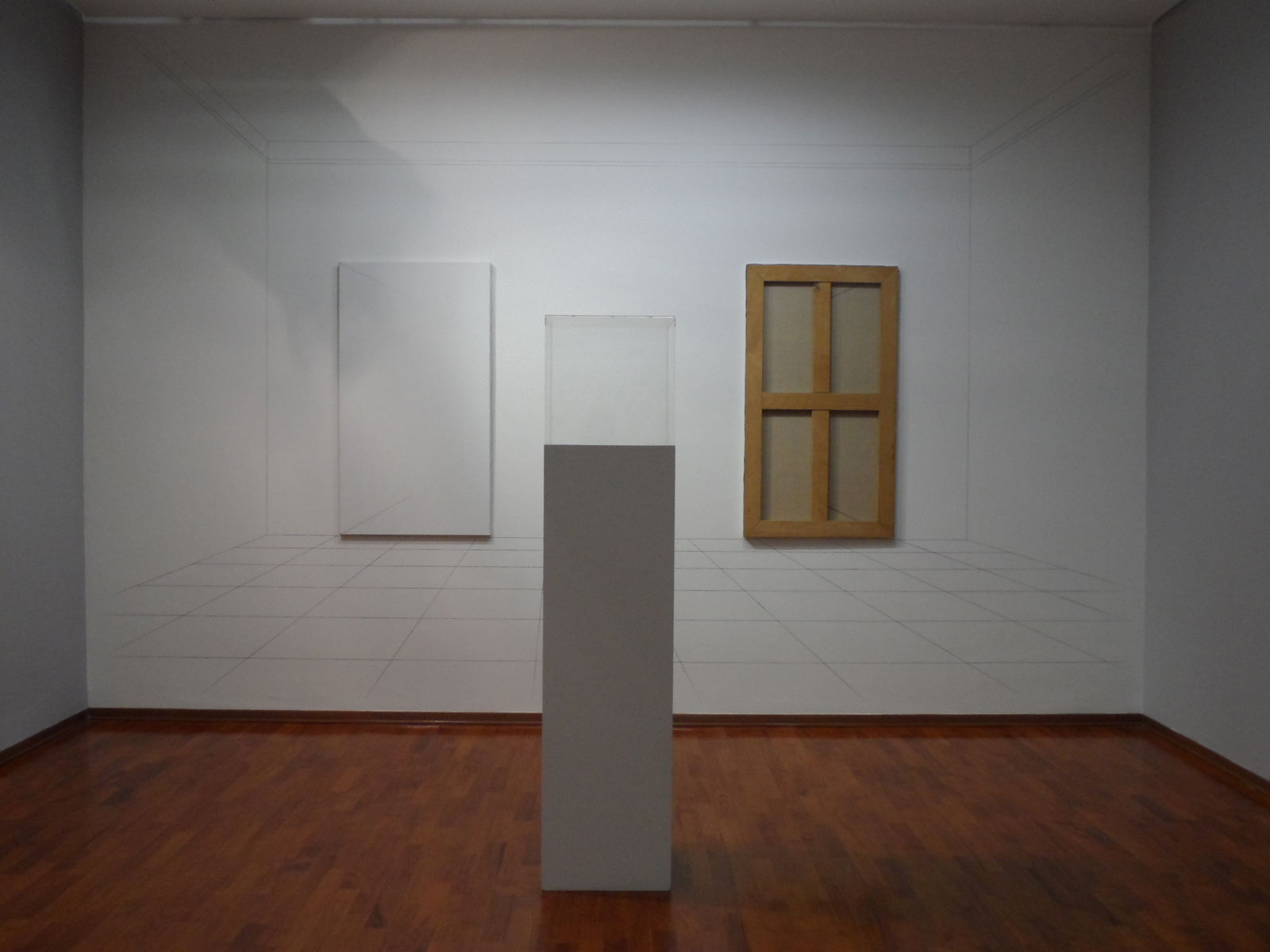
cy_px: 476
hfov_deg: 56.8
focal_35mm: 32
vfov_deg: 44.2
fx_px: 1174
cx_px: 635
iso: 240
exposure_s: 1/30
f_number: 3.4
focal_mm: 5.3
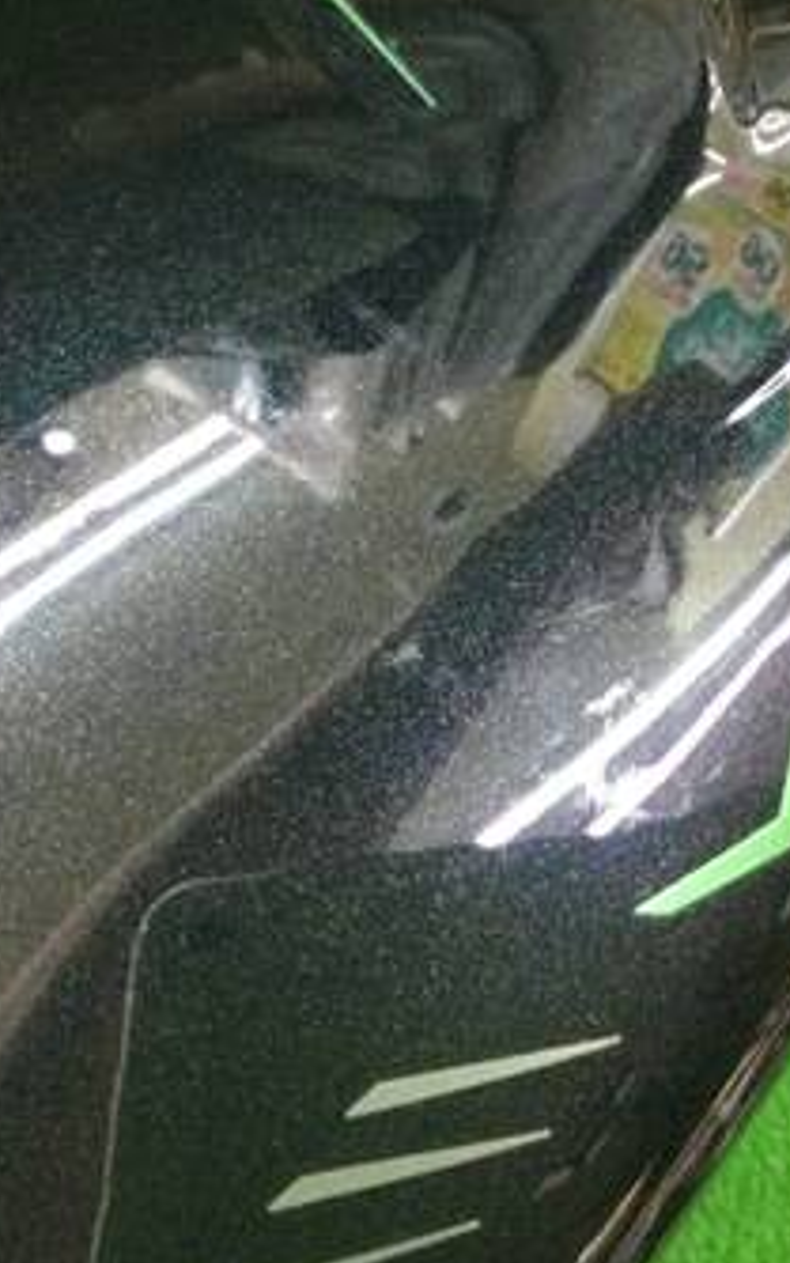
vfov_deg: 32.1
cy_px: 389
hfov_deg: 20.6
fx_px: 2168
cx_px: 423
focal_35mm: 63
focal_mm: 3.3
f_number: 2.4
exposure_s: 1/15
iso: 250
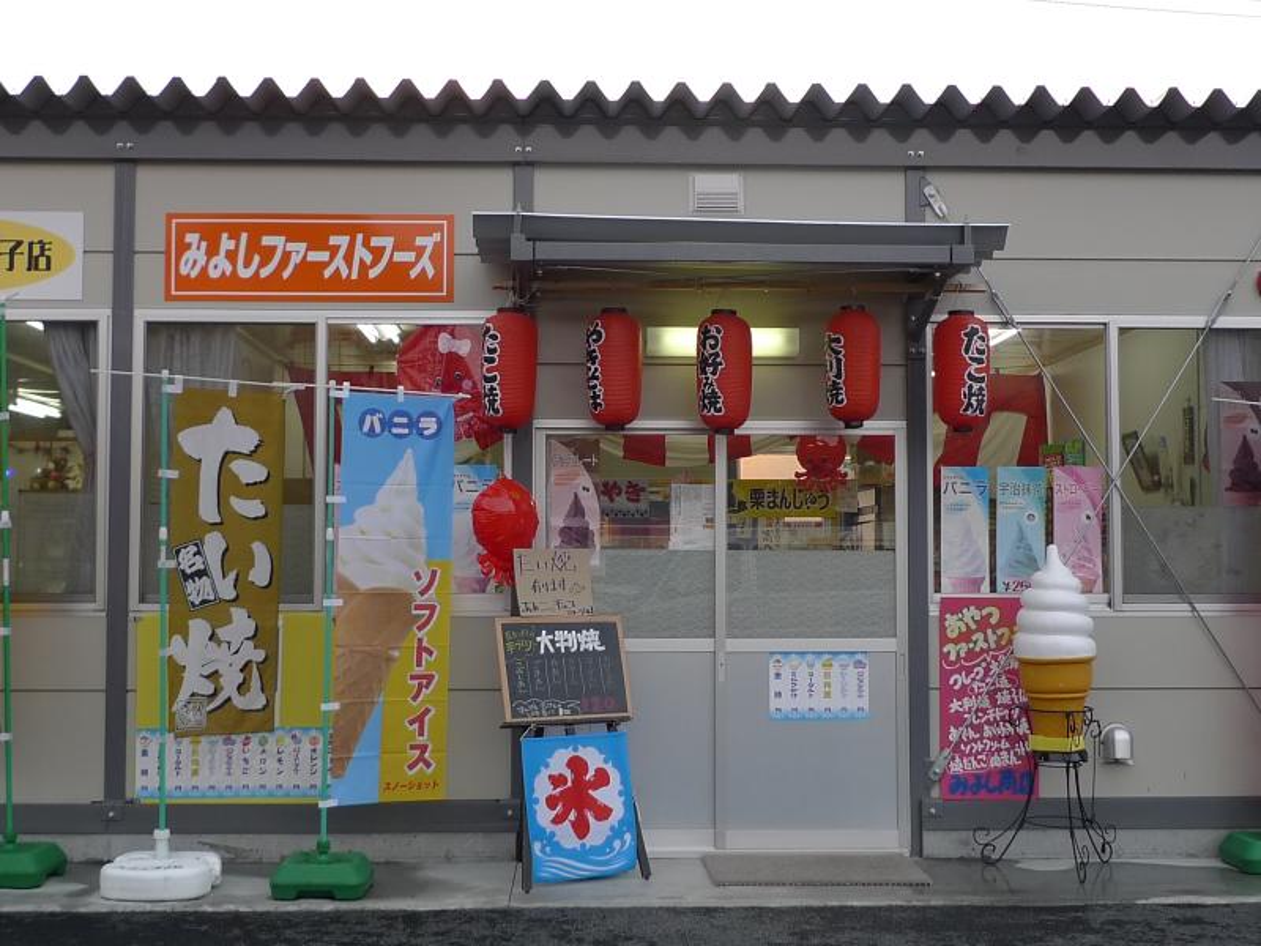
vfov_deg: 30.9
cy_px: 473
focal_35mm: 47
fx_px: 1712
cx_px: 630
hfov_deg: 40.4
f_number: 2.5
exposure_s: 1/125
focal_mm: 5.4
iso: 80
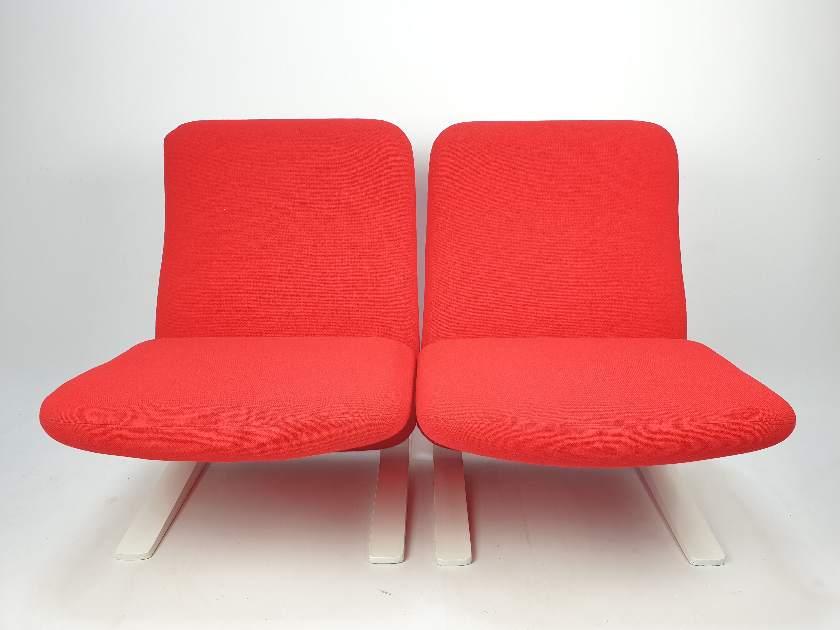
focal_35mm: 26
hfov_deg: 67.3
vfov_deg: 53.1
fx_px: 631
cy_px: 315
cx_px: 420
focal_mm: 4.3
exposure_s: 1/50
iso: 50
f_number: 2.4
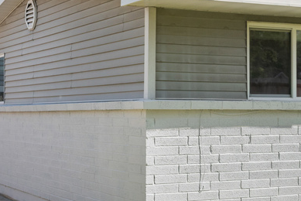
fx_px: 661
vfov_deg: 17.0
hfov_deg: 25.5
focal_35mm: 79
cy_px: 194
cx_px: 94
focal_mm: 30
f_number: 8
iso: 800
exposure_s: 1/250
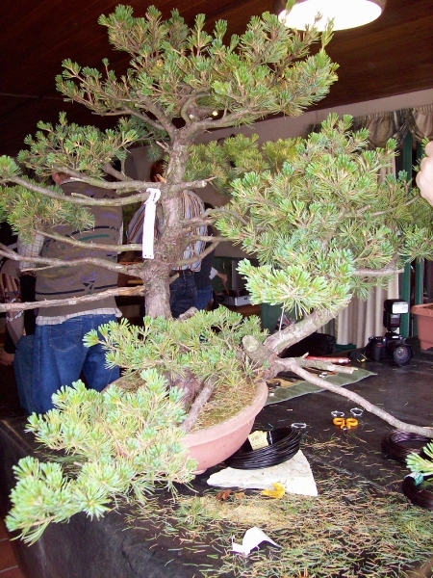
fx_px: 600
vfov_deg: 51.4
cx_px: 216
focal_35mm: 36
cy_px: 289
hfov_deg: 39.7
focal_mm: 6
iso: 140
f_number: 2.7
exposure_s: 1/64
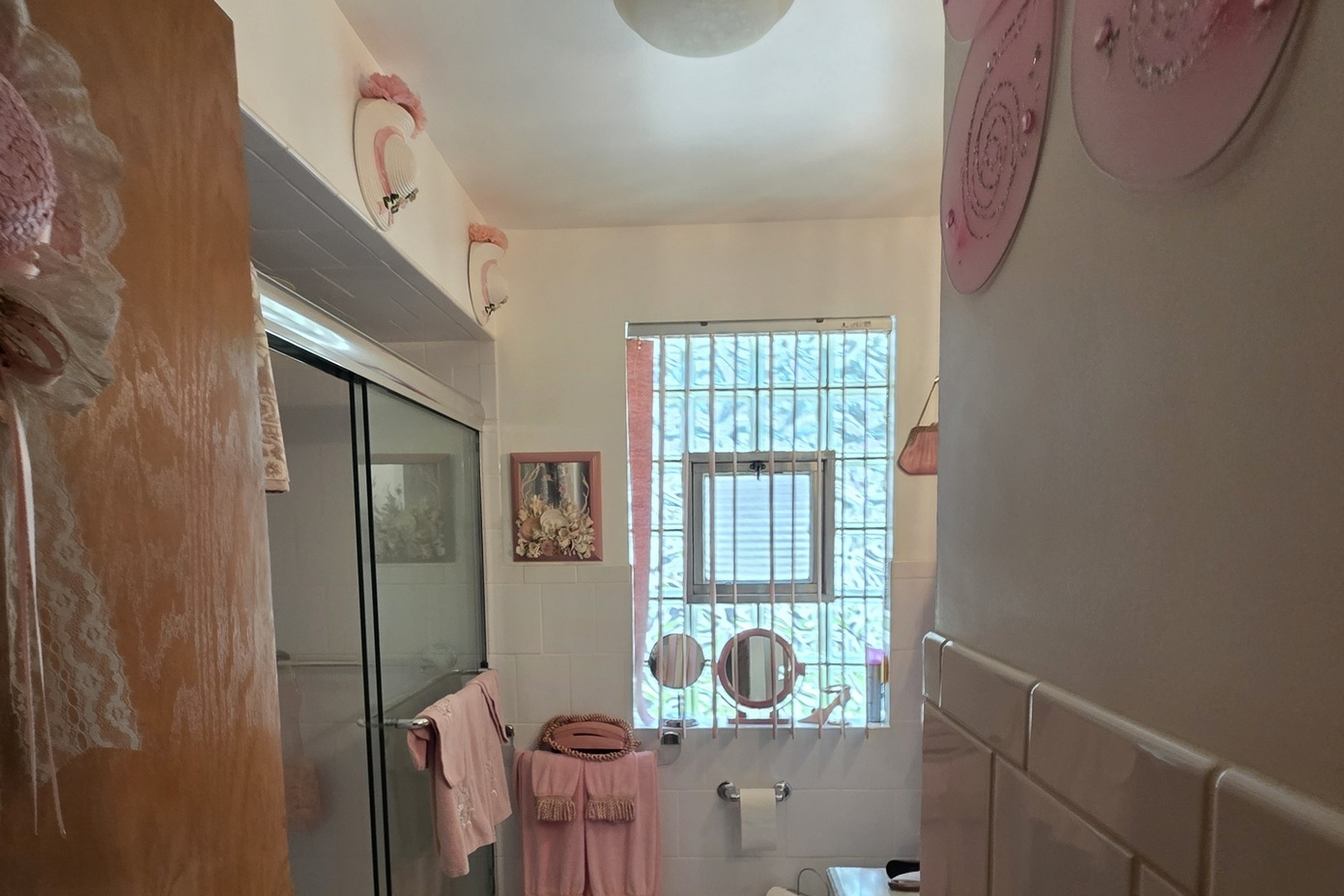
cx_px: 688
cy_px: 488
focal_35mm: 14
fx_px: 523
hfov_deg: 104.2
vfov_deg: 81.0
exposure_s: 1/60.2
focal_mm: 2.2
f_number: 1.9
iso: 200
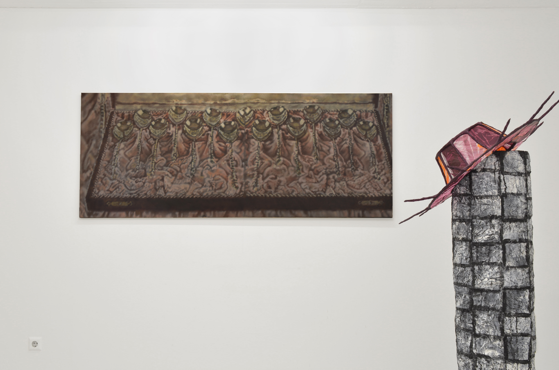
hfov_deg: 51.1
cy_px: 190
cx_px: 239
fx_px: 582
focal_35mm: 38
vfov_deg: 35.2
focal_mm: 21
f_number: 8
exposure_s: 1/4
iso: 125
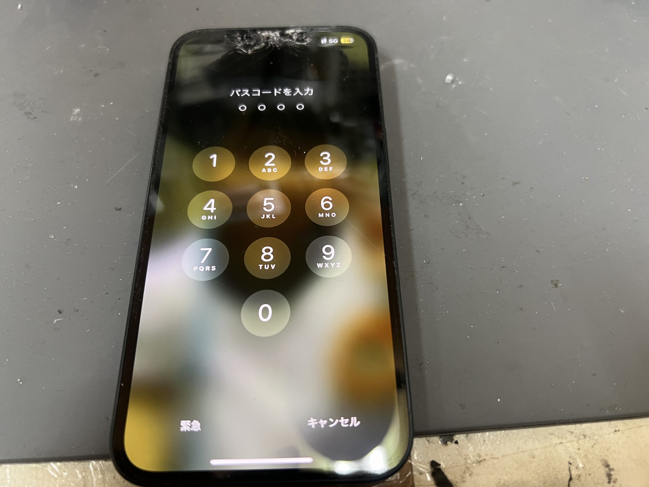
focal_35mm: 26
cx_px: 324
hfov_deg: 67.3
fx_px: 487
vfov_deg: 53.1
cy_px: 244
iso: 200
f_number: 1.5
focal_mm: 5.7
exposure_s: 1/50
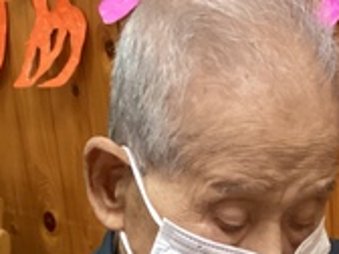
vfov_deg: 12.6
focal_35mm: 111
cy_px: 387
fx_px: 1087
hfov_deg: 17.7
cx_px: 238
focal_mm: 3.3
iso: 250
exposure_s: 1/60
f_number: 2.4
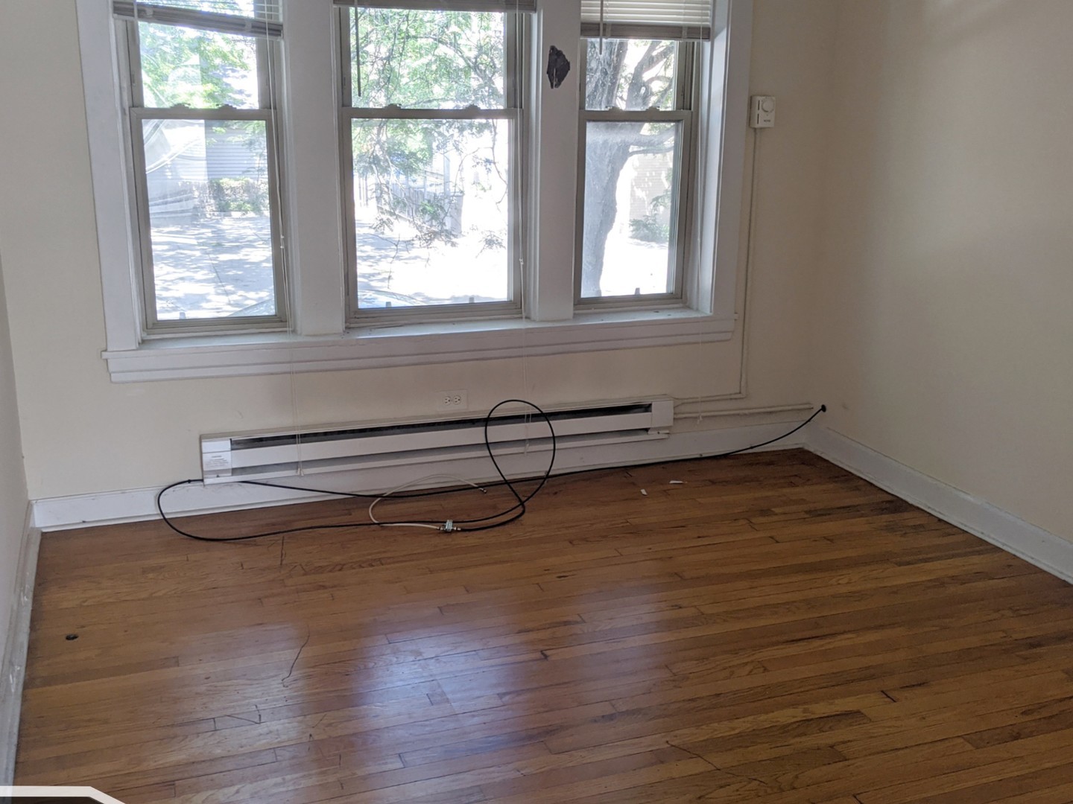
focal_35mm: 27
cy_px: 402
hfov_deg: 65.3
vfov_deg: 51.4
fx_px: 837
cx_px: 536
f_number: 1.8
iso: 60
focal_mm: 4.44
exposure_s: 1/120
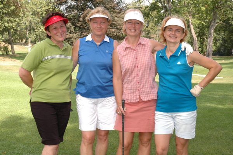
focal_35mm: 57
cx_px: 116
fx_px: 369
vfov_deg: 23.7
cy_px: 78
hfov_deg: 35.1
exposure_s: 1/160
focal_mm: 38
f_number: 9
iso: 400
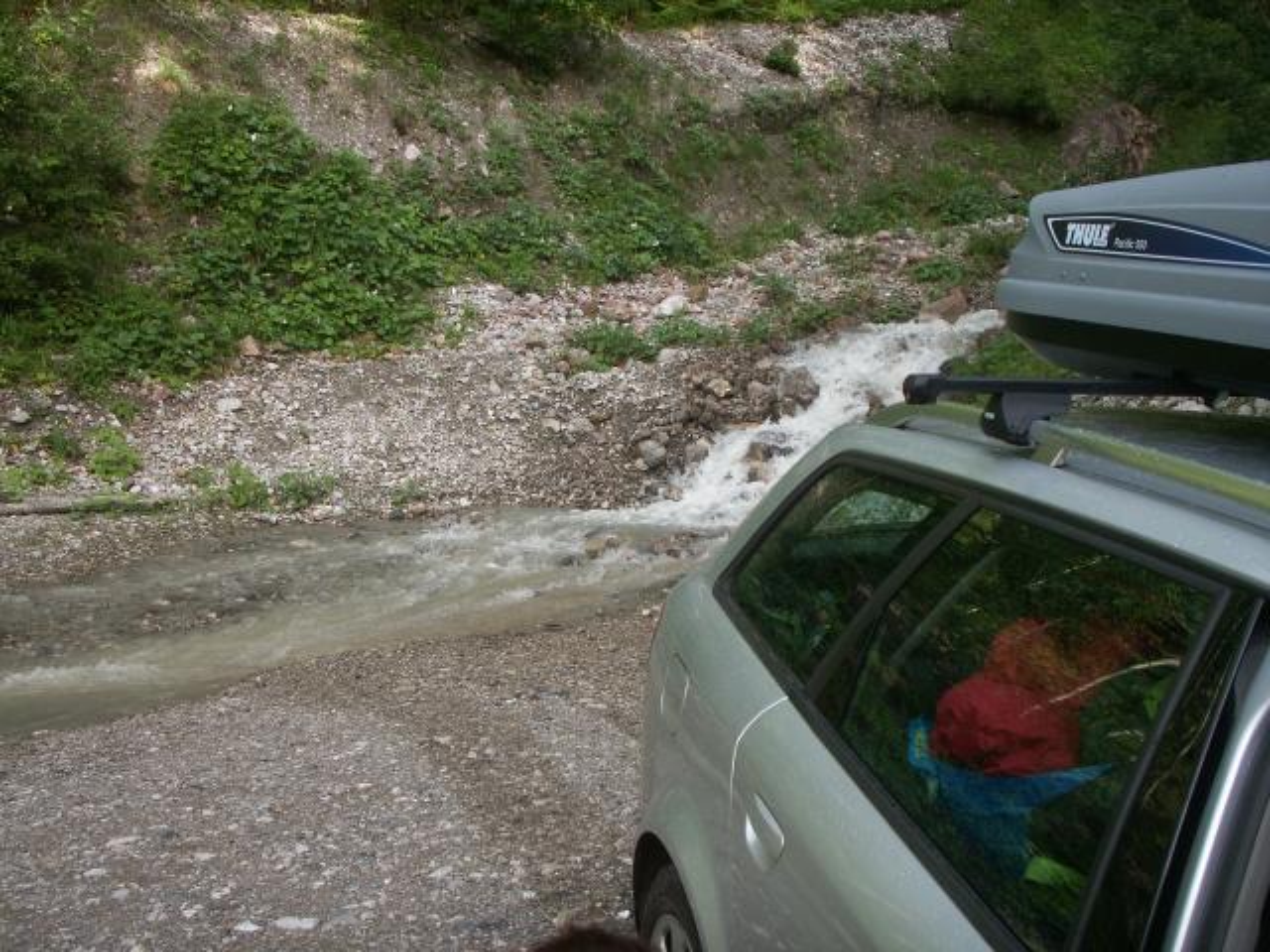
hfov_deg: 50.1
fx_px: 1357
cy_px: 476
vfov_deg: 38.7
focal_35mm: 37
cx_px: 635
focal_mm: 7.7
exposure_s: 1/125
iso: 50
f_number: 3.5
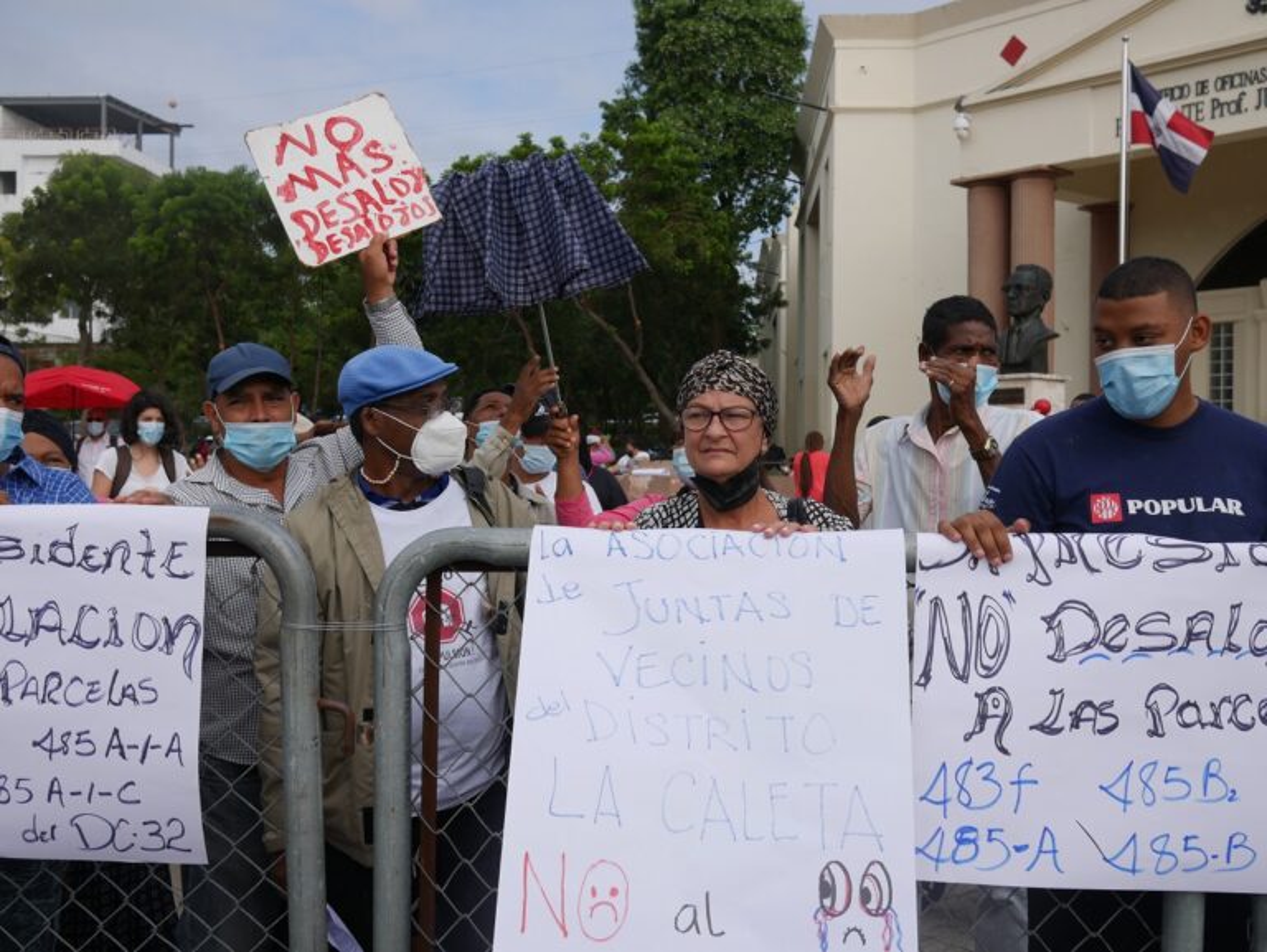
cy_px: 476
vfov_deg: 36.0
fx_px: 1465
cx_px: 634
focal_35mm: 40
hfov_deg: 46.8
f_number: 4.5
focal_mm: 20
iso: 200
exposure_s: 1/2000
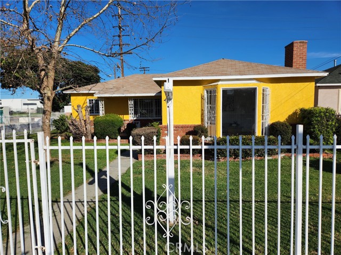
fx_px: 227
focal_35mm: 23
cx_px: 170
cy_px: 128
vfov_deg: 58.9
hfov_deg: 73.9
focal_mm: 5.4
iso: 20
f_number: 1.8
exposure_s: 1/2600
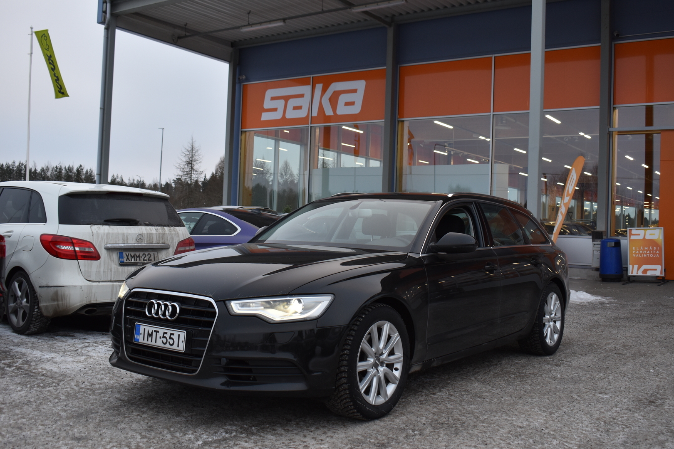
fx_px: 702
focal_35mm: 38
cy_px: 224
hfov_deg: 51.3
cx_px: 337
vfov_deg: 35.5
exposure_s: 1/125
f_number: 5.6
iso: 400
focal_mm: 25
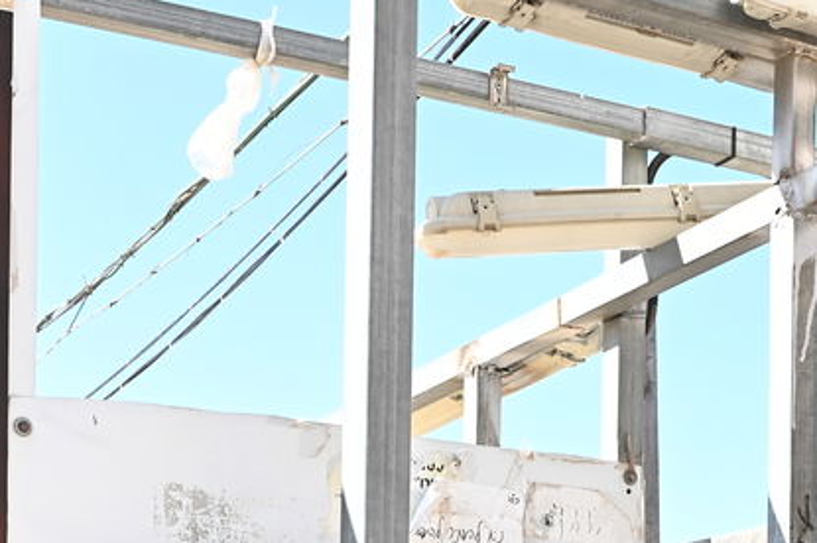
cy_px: 785
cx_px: 339
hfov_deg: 25.0
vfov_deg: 15.6
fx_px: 1837
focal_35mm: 81
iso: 250
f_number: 10
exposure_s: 1/125
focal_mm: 24
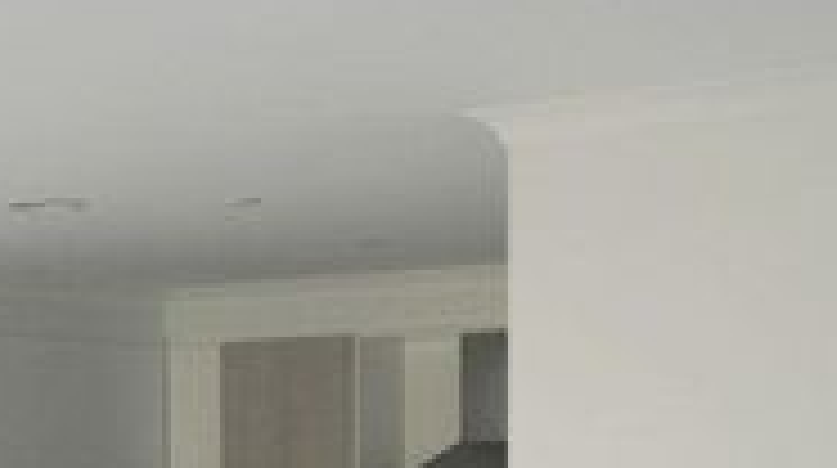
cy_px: 646
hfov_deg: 18.5
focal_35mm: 114
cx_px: 58
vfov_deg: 10.3
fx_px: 2526
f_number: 4
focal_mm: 28
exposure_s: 1/80
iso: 400
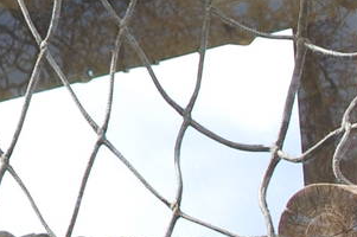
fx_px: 4345
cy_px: -339
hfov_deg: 4.6
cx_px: -519
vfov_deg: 3.1
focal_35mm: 439
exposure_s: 1/250
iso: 200
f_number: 8
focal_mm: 55
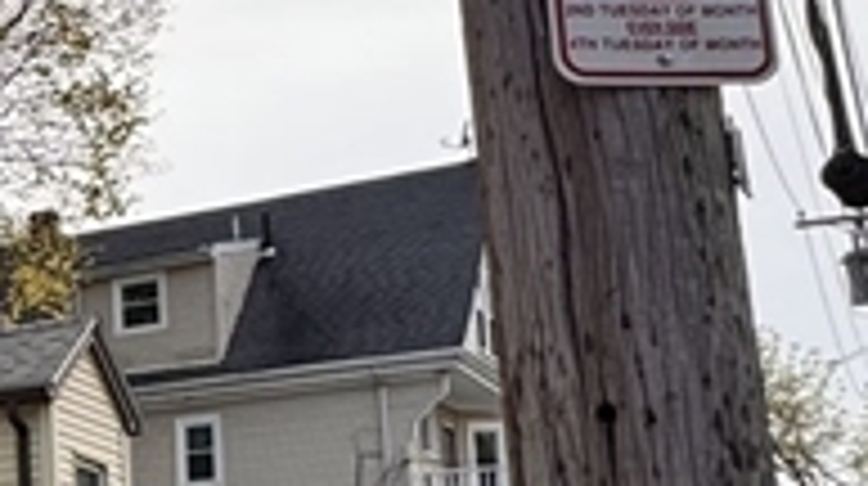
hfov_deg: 19.4
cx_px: -706
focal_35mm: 81
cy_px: 544
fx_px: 1862
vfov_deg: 14.5
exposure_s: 1/713
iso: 40
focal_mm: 2.22
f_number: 2.2
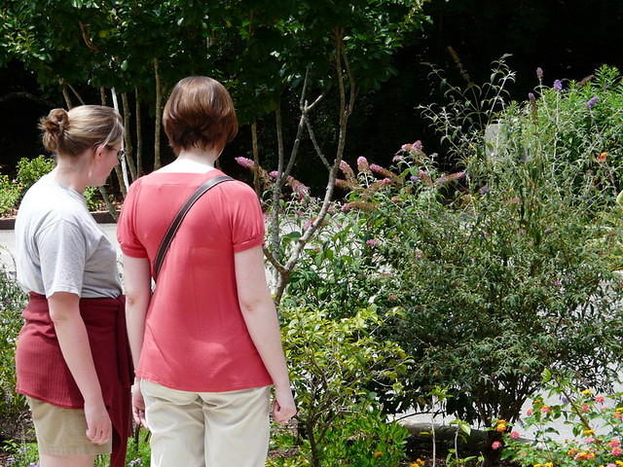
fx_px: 3366
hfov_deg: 10.6
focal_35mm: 187
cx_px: 312
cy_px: 234
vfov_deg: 7.9
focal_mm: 24.2
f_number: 5.6
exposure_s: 1/250
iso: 100
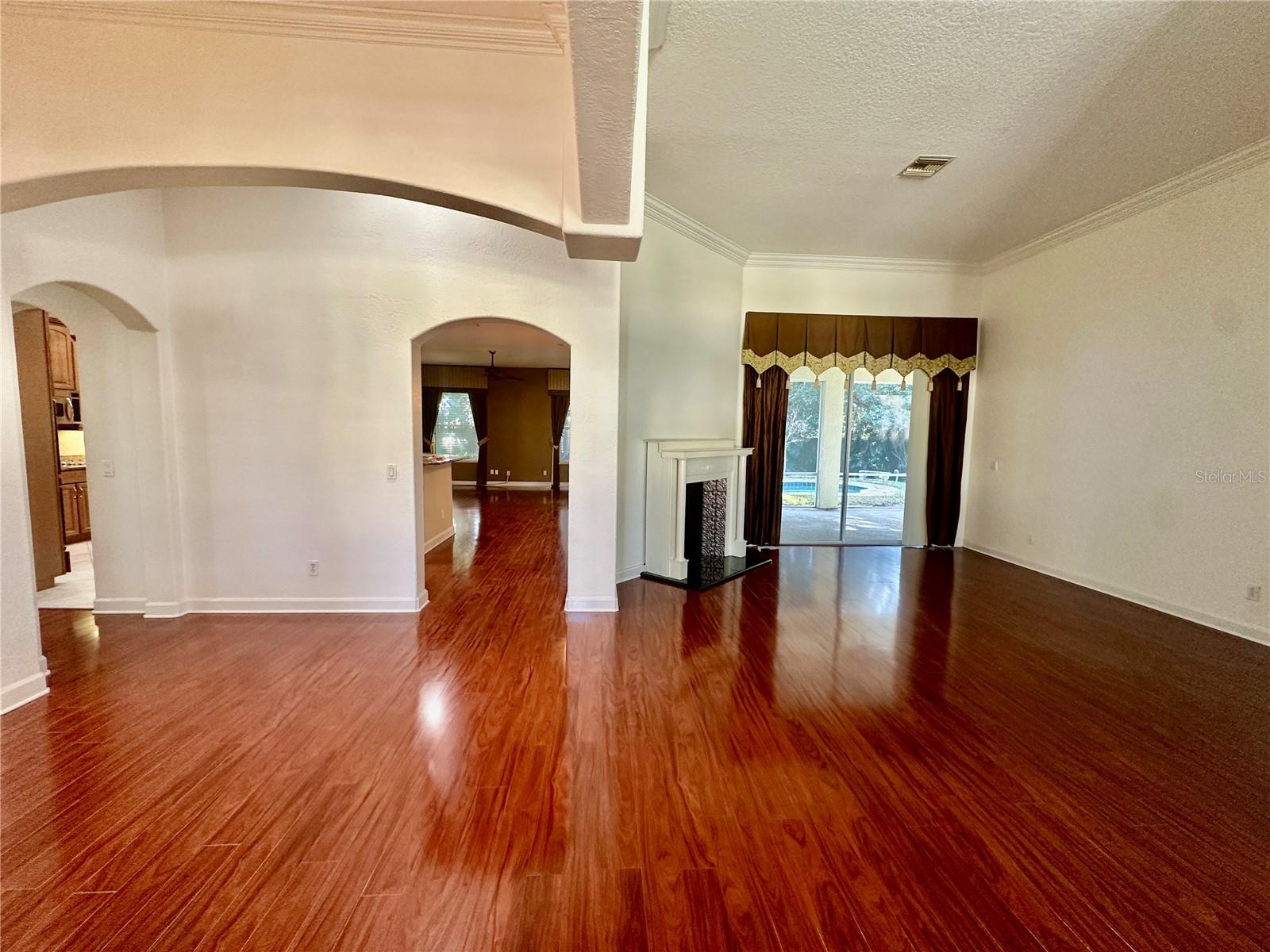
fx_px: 514
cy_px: 476
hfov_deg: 102.1
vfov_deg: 85.7
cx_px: 635
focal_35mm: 14
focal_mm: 2.22
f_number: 2.2
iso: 250
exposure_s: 1/60
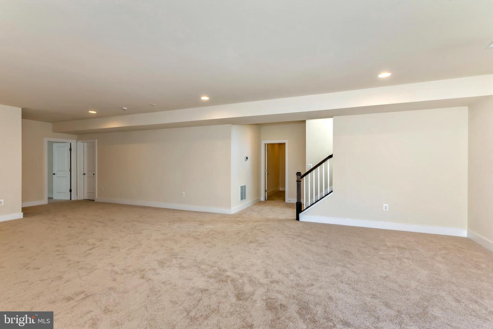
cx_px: 246
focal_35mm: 17
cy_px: 164
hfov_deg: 93.3
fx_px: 233
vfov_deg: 70.5
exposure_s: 1/8
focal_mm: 17
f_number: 18
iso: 320
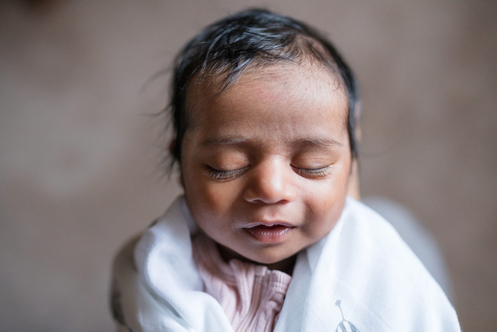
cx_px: 248
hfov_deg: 54.4
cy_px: 166
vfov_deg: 37.9
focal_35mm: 35
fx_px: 483
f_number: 2.2
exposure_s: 1/640
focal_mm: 35
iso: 2500
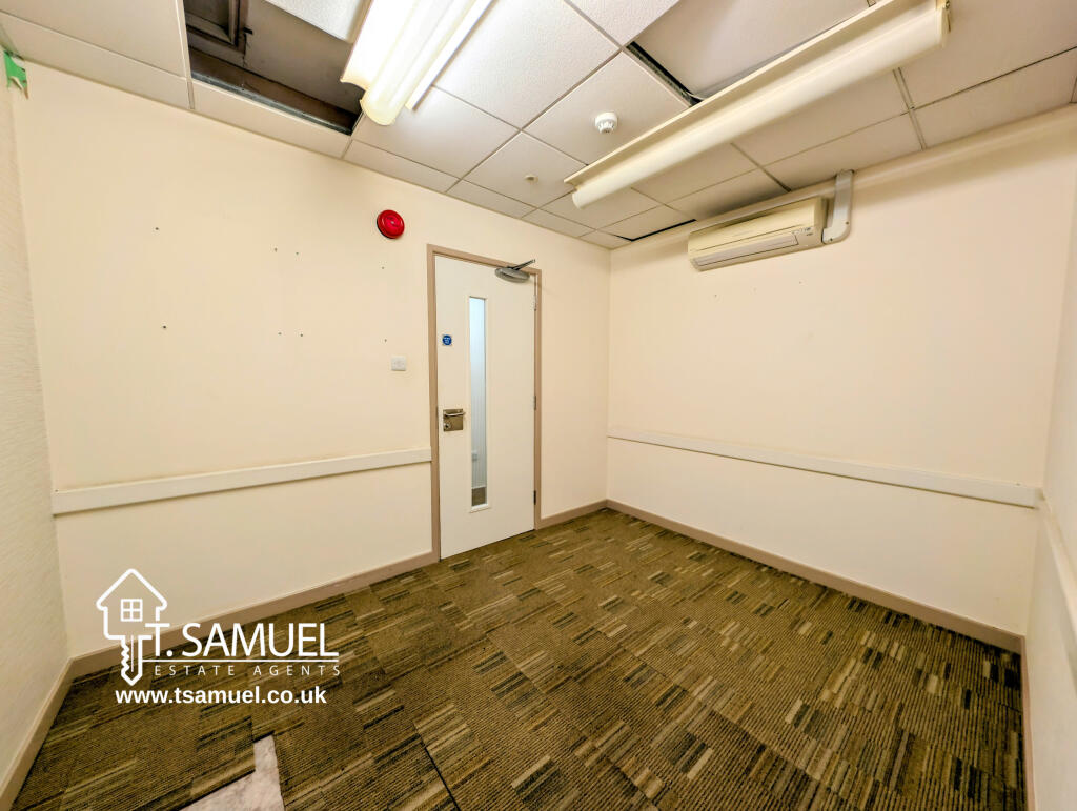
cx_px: 538
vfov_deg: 94.6
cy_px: 406
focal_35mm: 12
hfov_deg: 110.5
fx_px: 374
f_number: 1.95
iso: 43
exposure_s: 1/62.3
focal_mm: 2.23
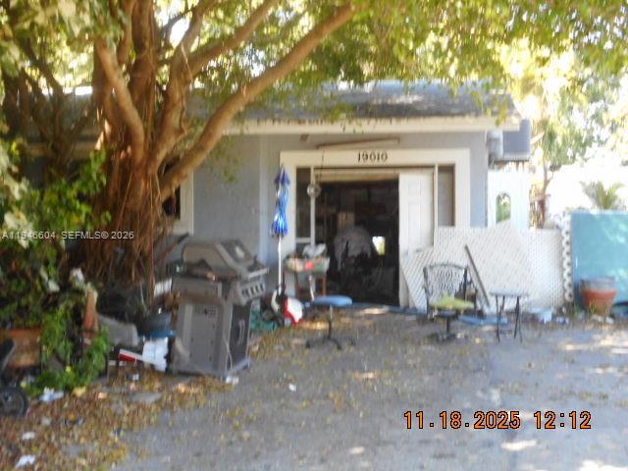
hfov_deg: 37.5
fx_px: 925
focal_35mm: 51
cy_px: 236
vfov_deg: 28.6
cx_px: 314
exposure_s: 1/60
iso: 360
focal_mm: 9.1
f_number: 4.9
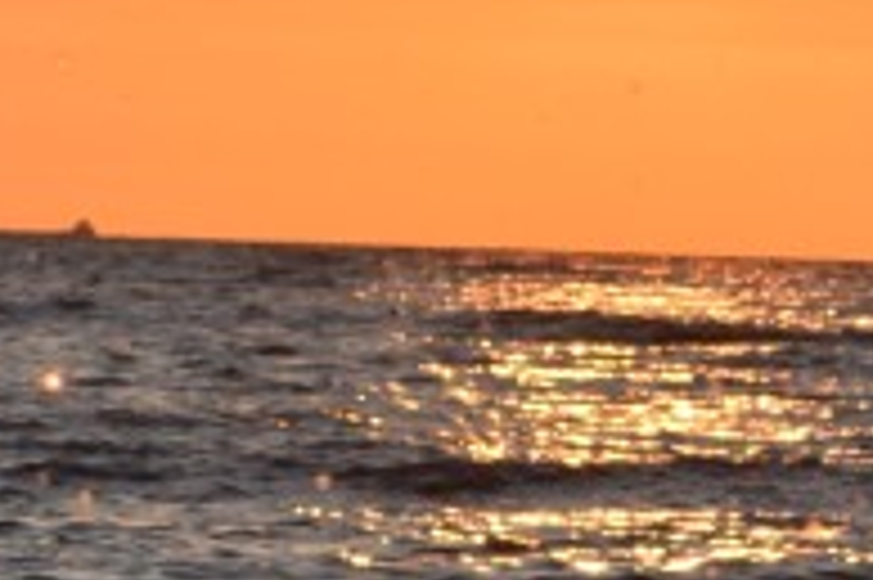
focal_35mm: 575
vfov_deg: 2.4
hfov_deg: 3.6
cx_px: 1008
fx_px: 13943
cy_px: 895
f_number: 7.1
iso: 400
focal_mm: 55
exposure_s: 1/1600
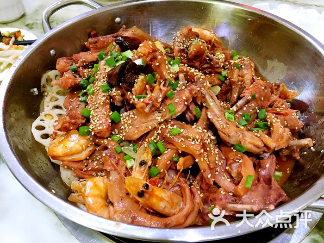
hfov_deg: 61.7
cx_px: 162
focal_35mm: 29
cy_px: 122
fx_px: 271
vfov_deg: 48.2
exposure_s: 1/17
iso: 250
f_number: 2.2
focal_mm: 4.15
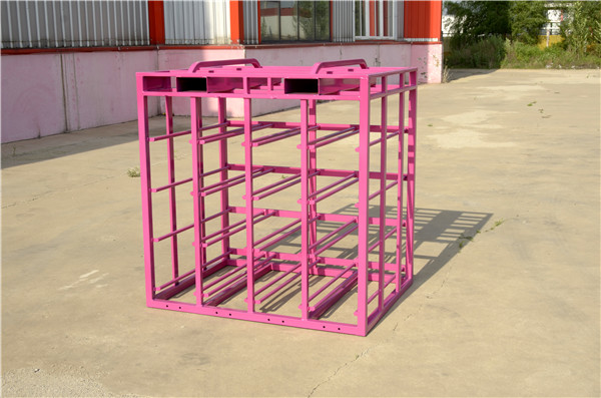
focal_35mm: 48
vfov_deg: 27.9
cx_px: 300
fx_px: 799
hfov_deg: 41.2
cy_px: 199
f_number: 10
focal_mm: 32
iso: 100
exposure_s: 1/125
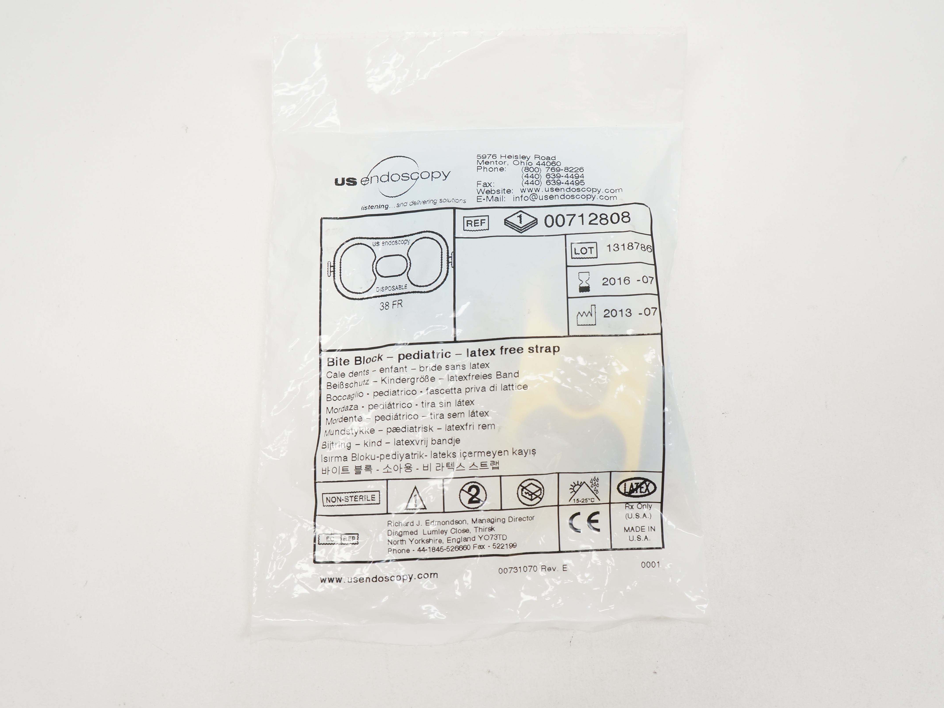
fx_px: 900
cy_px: 356
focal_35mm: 33
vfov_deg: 42.9
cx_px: 486
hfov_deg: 55.3
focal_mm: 20
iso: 400
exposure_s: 1/50
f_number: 7.1
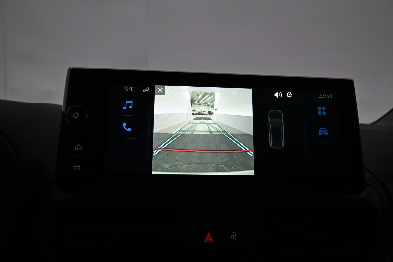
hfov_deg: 73.7
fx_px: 262
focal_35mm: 24
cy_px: 131
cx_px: 196
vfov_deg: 53.1
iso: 640
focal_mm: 16
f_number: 5.6
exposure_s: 1/100
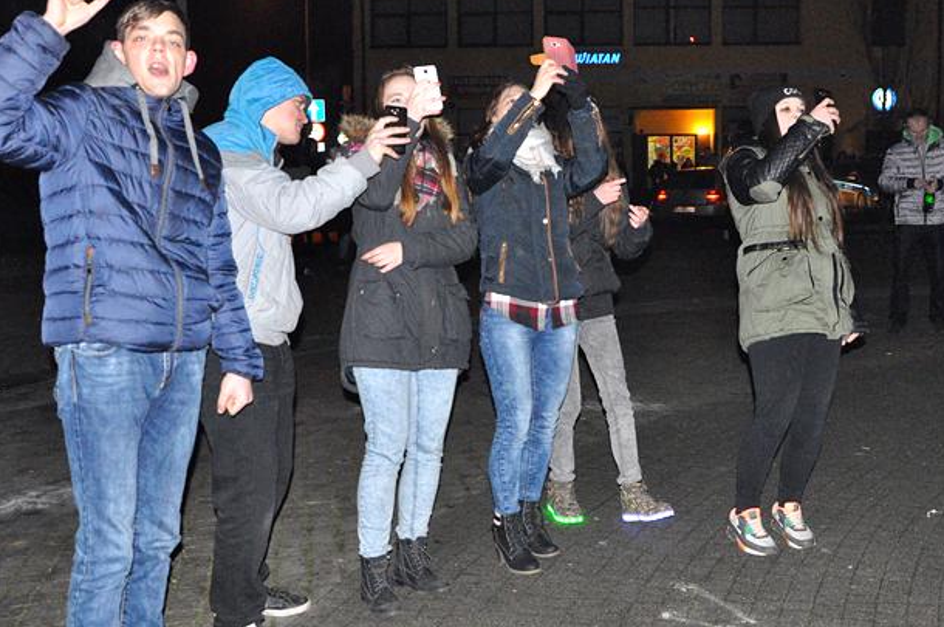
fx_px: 1205
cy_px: 324
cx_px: 506
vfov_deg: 29.2
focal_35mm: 46
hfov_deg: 42.8
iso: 3200
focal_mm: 22
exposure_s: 1/60
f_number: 5.6
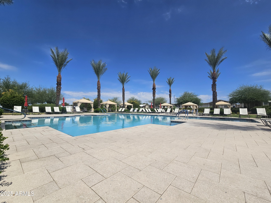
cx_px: 136
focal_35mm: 13
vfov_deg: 89.9
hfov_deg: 106.2
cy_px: 102
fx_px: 102
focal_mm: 2.2
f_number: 2.2
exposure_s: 1/5523
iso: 50
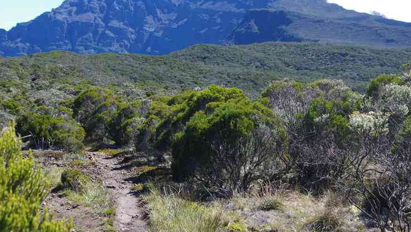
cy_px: 91
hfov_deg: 28.3
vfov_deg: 16.2
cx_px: 212
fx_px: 814
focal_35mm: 75
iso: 200
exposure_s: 1/60
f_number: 9
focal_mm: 35
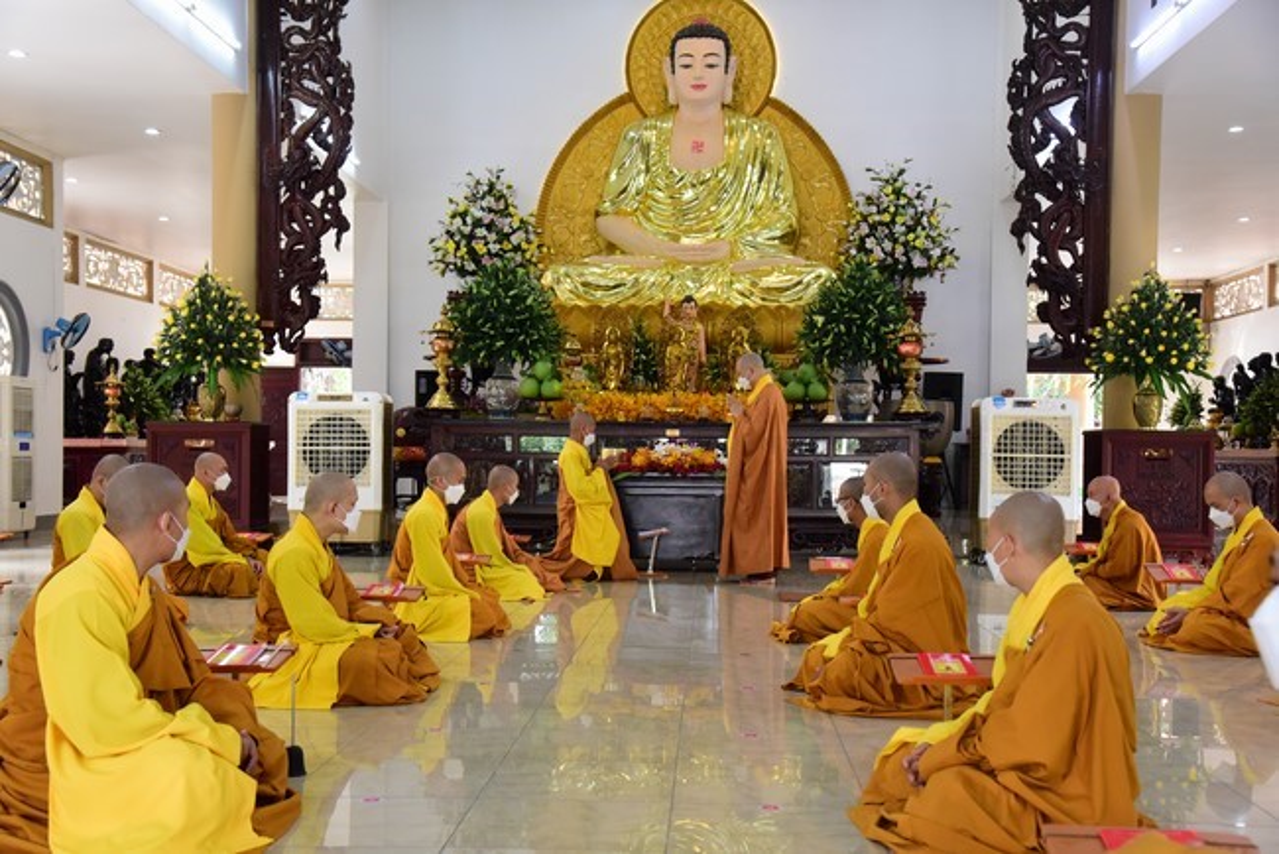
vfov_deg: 29.3
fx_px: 1635
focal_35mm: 46
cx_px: 640
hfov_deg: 42.7
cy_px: 427
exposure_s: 1/125
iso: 4000
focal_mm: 46
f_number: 7.1
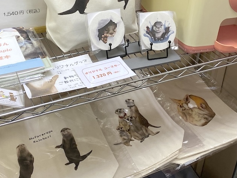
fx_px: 342
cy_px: 21
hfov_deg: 38.2
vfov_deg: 28.1
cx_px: 123
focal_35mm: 50
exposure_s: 1/100
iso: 100
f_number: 1.8
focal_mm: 4.25
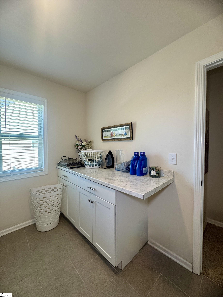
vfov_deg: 102.1
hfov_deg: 85.7
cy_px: 148
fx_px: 120
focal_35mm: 14
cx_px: 112
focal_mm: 2.22
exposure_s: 1/60
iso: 160
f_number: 2.2
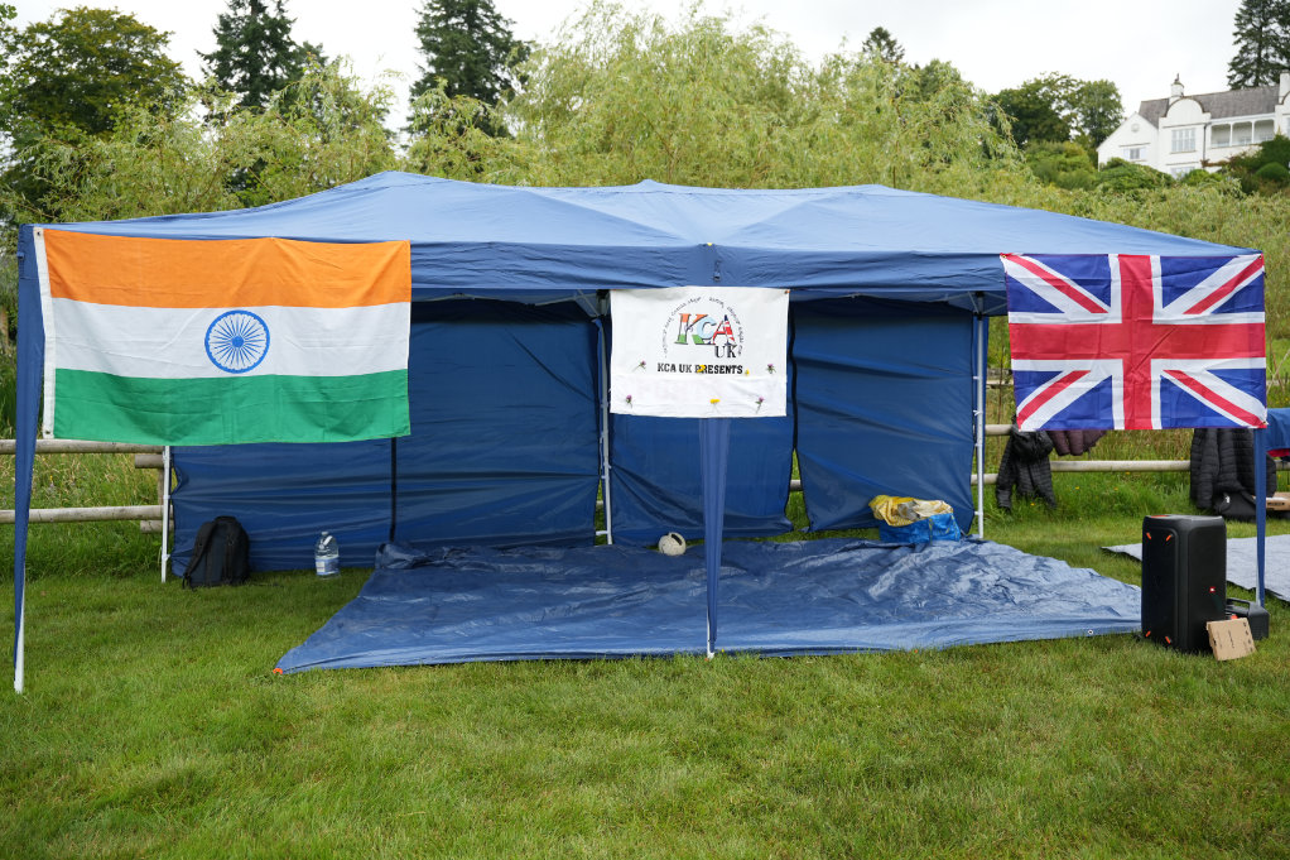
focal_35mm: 32
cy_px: 430
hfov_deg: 58.7
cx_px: 645
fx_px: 1146
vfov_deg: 41.1
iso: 400
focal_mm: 32
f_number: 4
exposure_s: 1/800
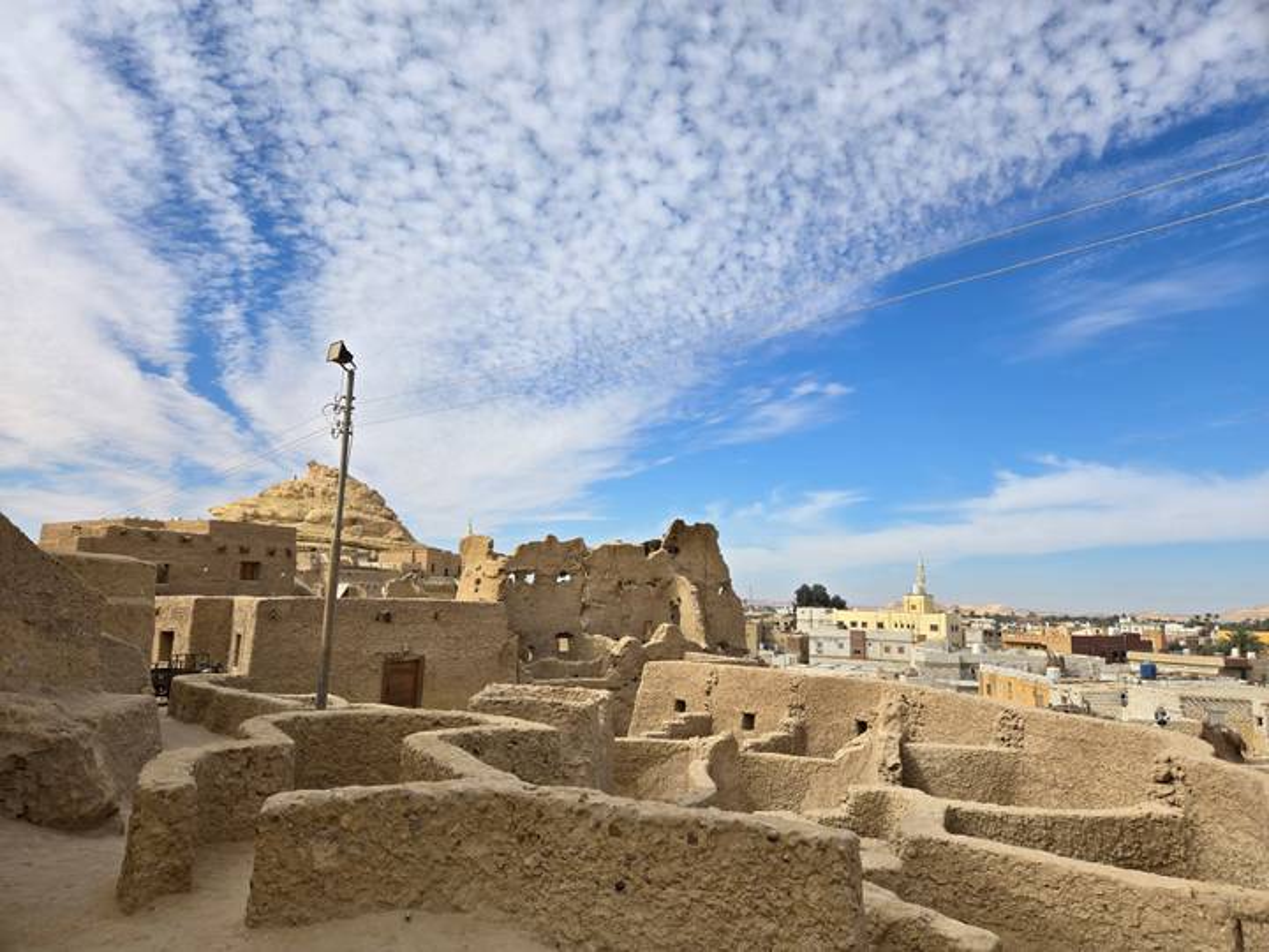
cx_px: 634
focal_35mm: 23
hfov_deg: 73.9
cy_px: 476
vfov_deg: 58.9
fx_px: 843
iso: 25
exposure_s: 1/3034
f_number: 1.8
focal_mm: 5.4
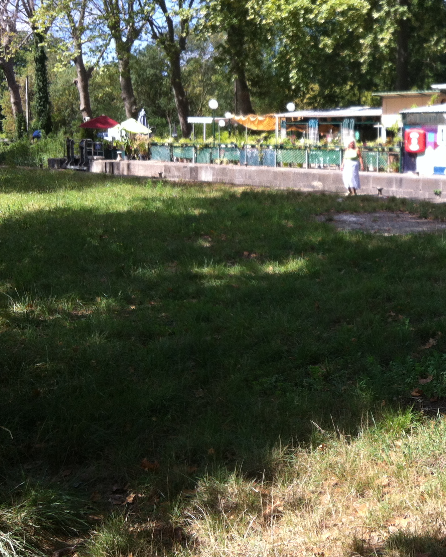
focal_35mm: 53
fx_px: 874
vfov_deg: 35.3
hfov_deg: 27.6
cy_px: 240
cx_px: 396
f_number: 2.8
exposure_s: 1/580
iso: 80
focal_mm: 3.85
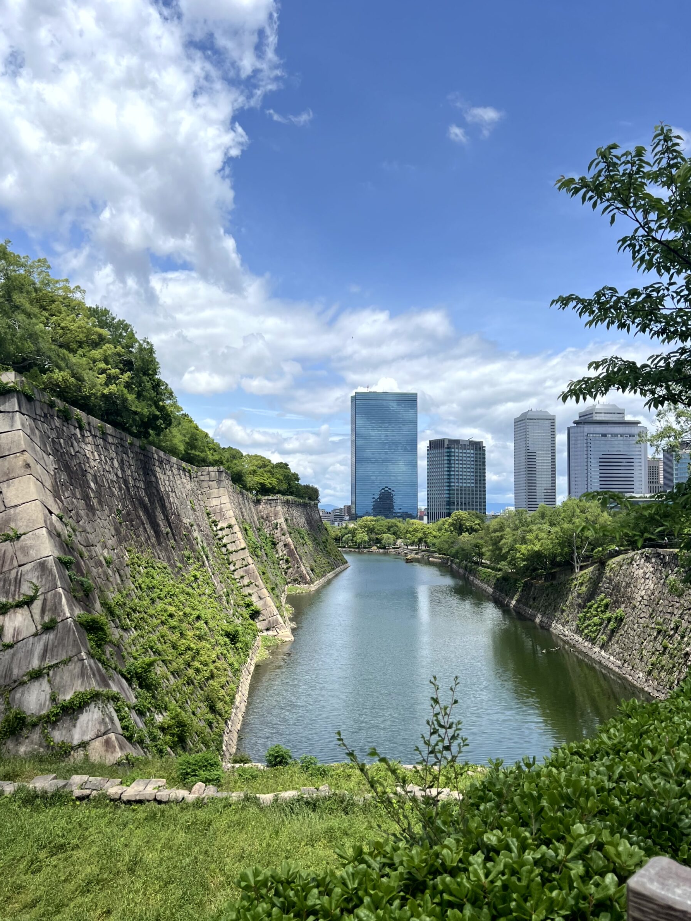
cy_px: 489
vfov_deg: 63.4
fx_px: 745
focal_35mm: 28
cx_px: 321
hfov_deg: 49.7
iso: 50
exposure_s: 1/6993
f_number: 1.5
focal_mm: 5.7
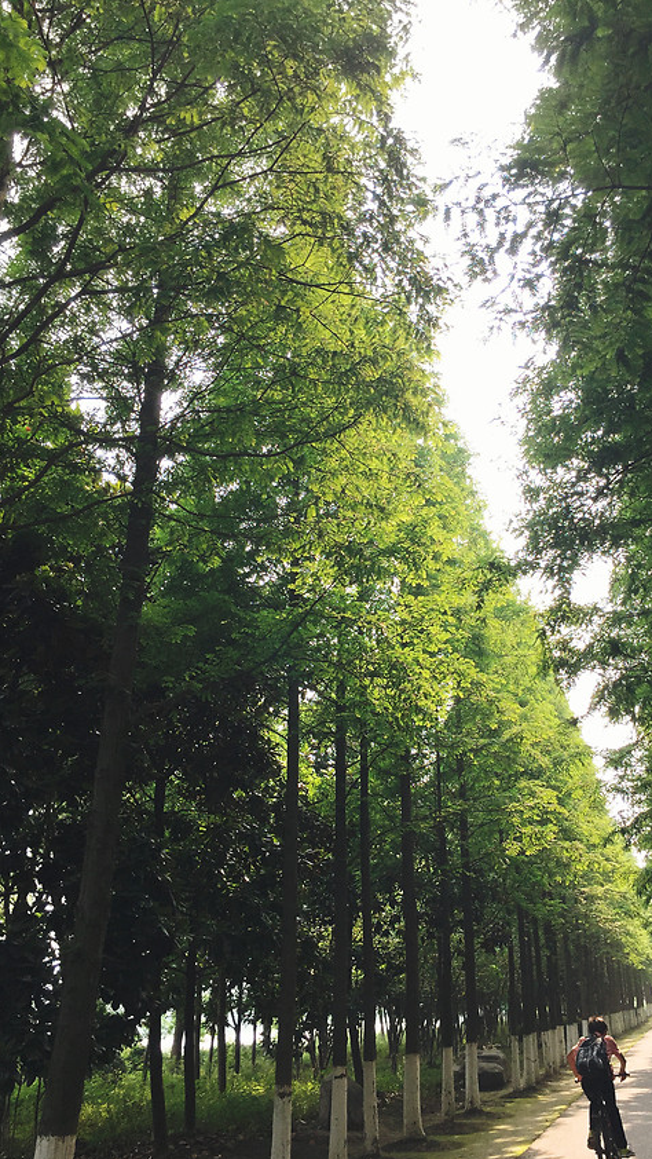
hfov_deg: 36.5
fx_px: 983
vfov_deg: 61.0
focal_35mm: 32
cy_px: 586
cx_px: 395
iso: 32
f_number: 2.2
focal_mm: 4.15
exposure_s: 1/501
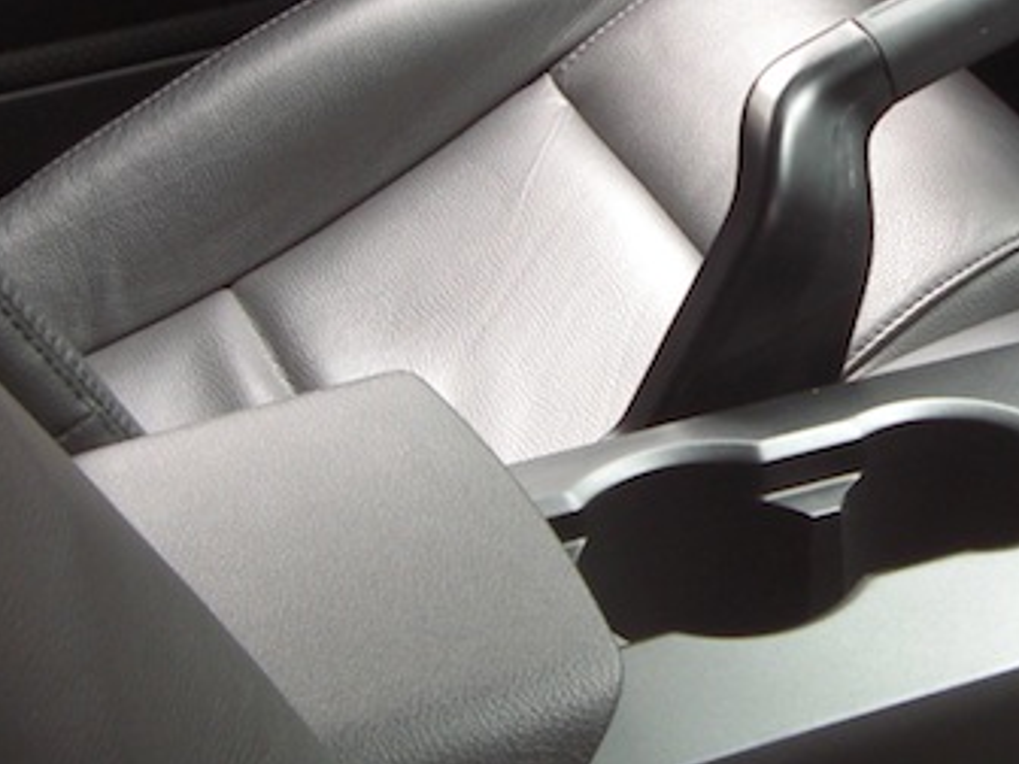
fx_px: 3326
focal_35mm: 113
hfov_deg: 17.2
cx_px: 861
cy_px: 209
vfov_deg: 13.1
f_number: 2.7
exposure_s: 1/50
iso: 100
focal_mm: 6.2
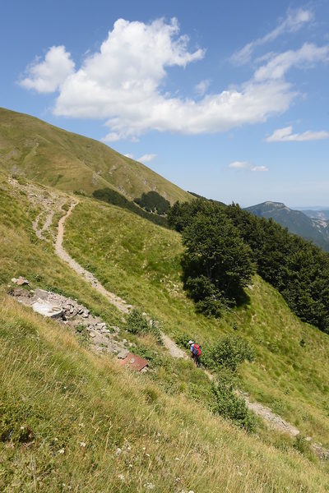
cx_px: 164
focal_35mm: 24
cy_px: 246
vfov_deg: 73.7
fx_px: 329
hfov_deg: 53.1
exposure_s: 1/200
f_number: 11
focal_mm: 24
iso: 200
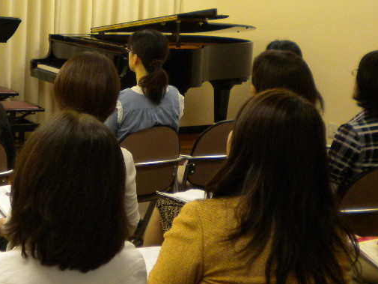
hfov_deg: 26.9
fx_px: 775
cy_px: 84
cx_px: 73
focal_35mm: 71
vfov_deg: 20.6
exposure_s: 1/64.4
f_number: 3.1
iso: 290
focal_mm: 6.3
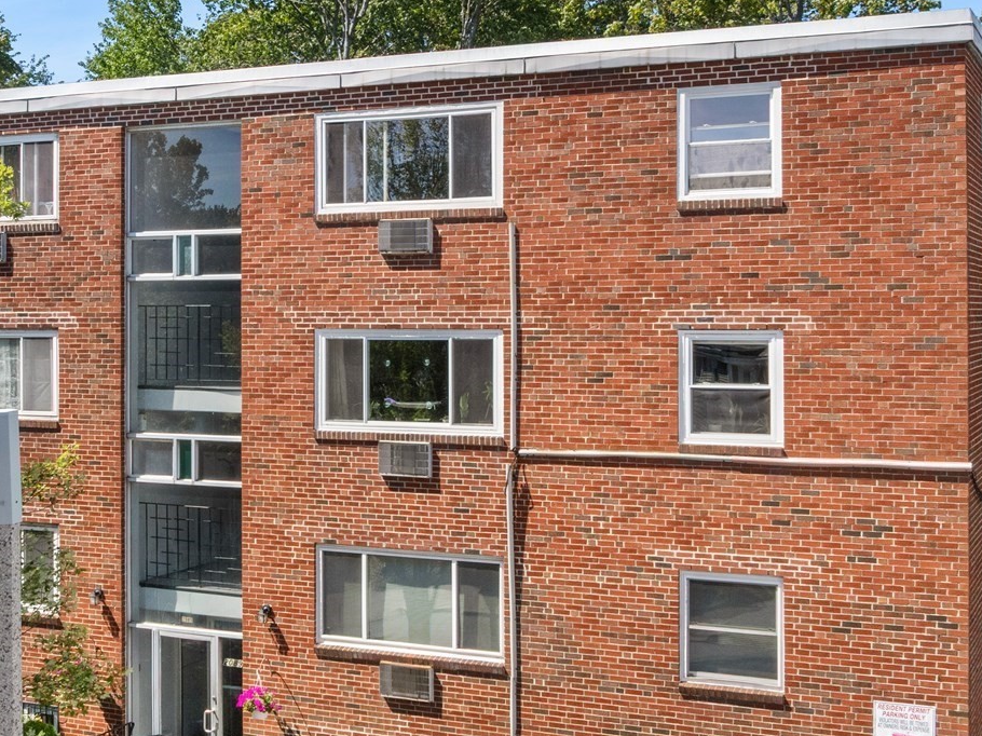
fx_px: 1531
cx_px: 360
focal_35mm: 54
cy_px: 308
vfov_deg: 27.0
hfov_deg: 35.3
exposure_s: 1/400
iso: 200
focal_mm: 12.29
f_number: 8
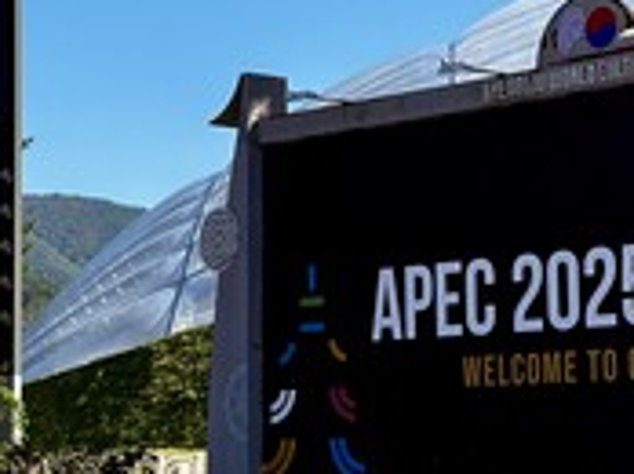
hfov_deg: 14.6
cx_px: 226
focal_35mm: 135
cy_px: 60
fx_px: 2469
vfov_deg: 10.9
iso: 100
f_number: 1.78
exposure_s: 1/3745
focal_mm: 6.76
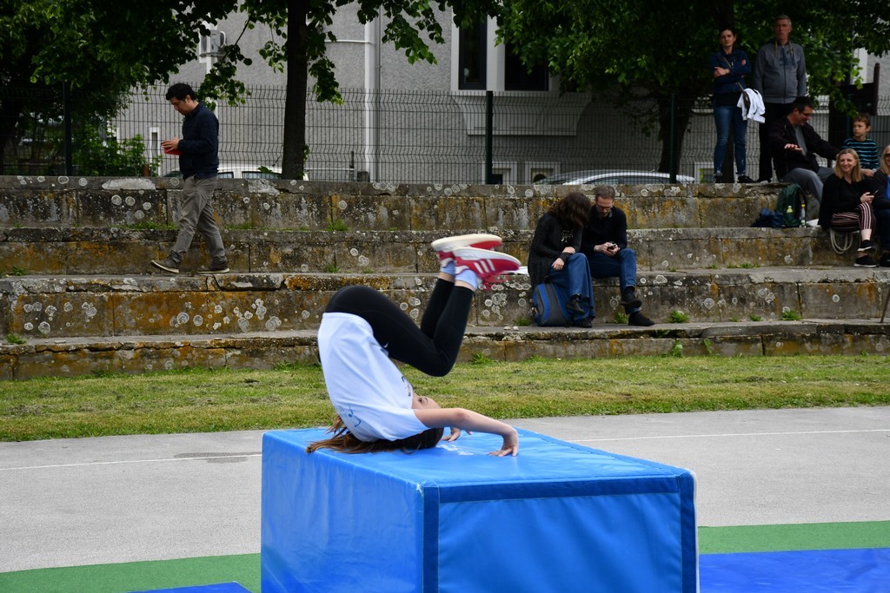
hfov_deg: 24.2
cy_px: 296
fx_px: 2077
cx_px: 445
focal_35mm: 84
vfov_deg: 16.3
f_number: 5.6
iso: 320
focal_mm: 56
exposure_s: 1/500
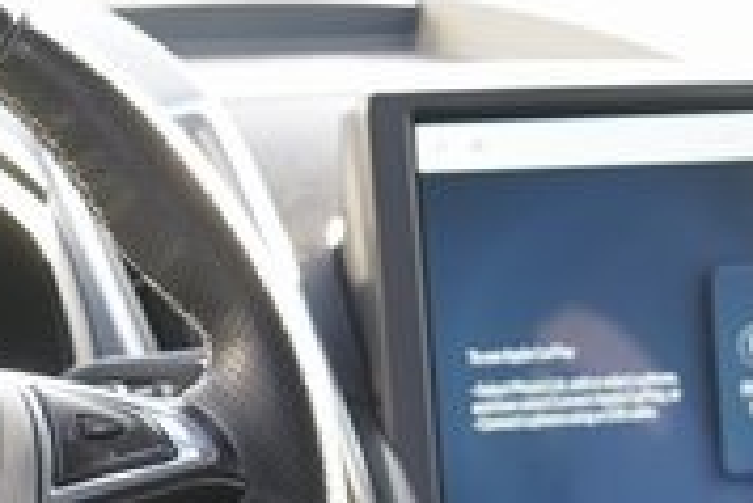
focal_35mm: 140
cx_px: 76
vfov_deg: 9.6
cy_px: 662
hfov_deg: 14.5
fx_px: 2931
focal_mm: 39
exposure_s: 1/60
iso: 200
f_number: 4
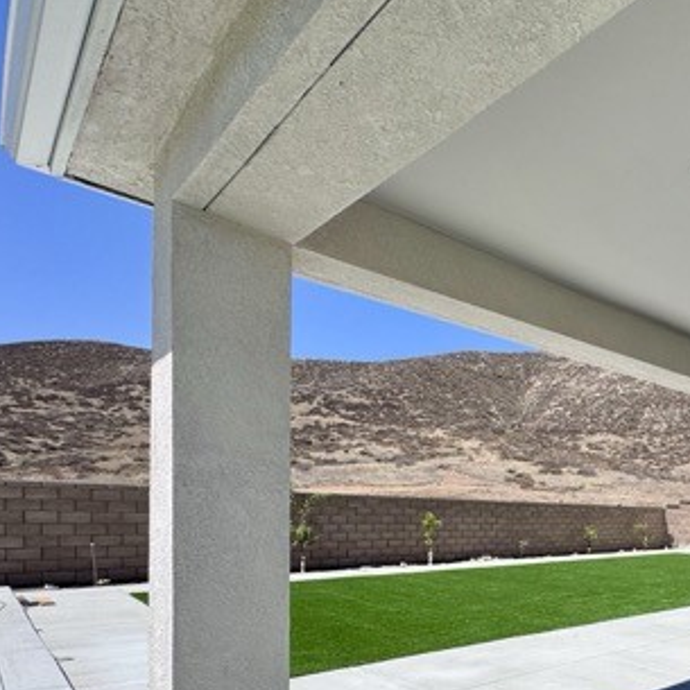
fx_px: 586
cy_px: 532
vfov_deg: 57.3
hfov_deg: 50.8
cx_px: 670
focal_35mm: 26
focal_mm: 2.22
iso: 50
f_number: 2.2
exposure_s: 1/1880
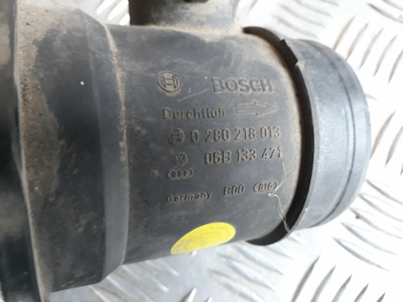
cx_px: 202
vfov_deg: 51.4
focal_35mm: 27
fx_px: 314
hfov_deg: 65.3
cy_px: 151
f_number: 1.9
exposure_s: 1/33
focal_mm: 3.6
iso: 200
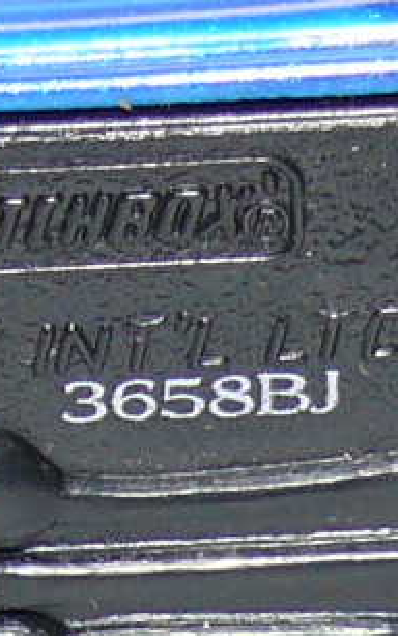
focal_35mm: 569
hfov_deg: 2.3
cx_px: 170
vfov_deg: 3.7
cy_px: 348
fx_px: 9870
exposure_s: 1/30
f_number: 4
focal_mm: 13.5
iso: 100
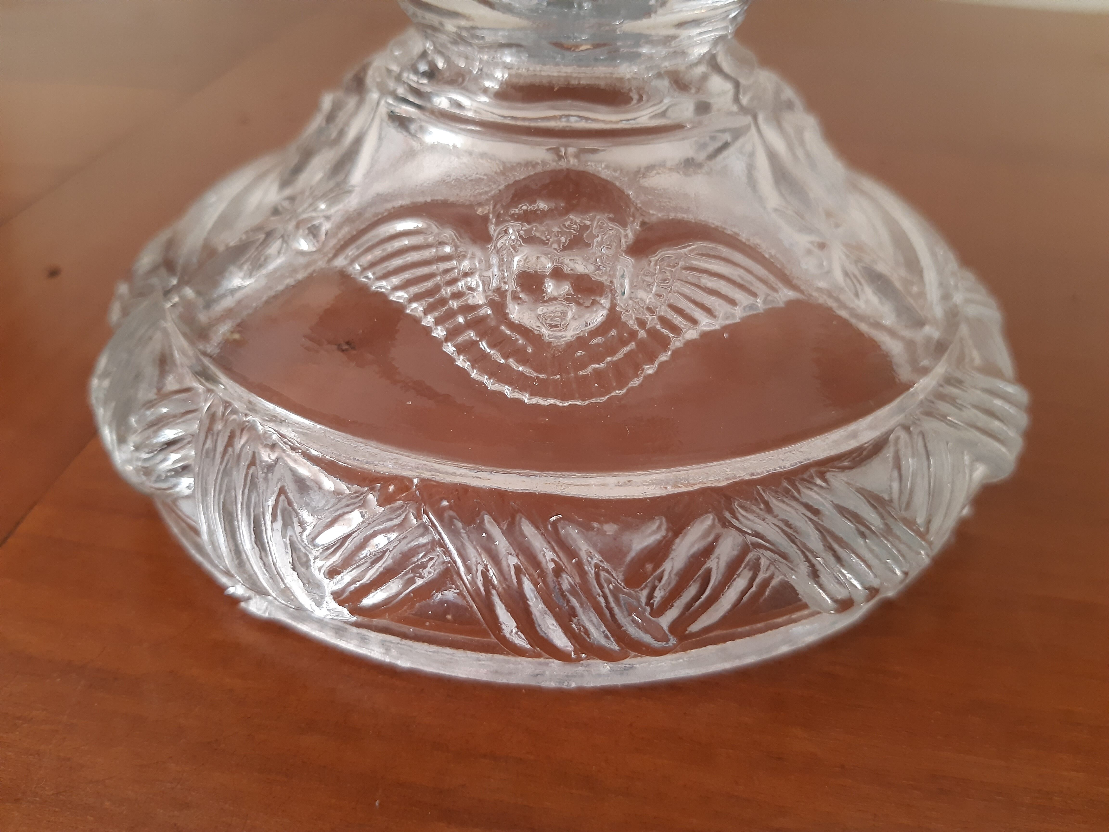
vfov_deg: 53.1
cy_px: 416
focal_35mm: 26
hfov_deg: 67.3
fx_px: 833
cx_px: 554
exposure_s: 1/25
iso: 250
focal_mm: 3.92
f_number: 1.7
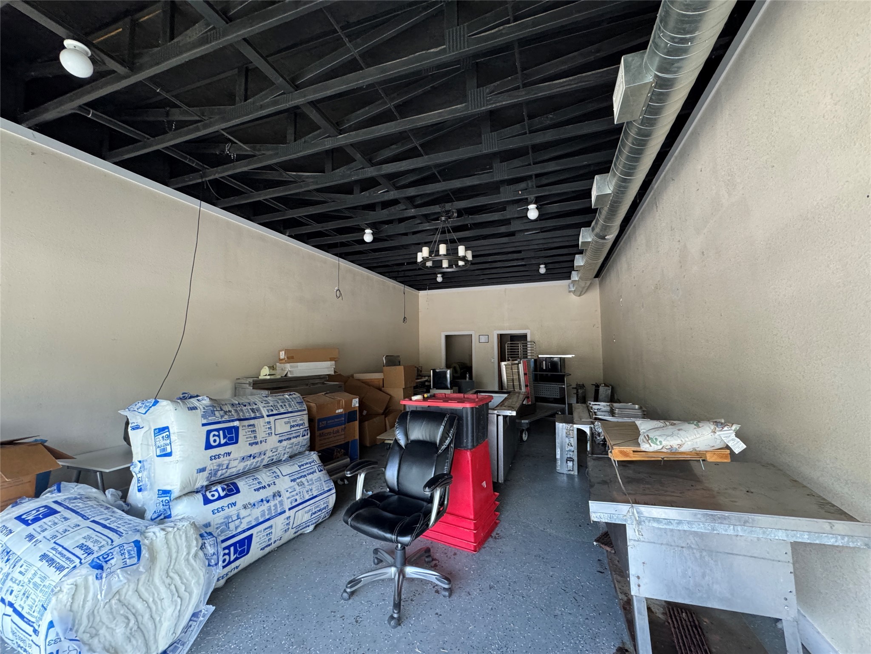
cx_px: 436
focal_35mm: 14
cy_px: 327
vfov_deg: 85.7
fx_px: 352
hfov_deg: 102.1
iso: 500
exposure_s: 1/60
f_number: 2.2
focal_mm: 2.22
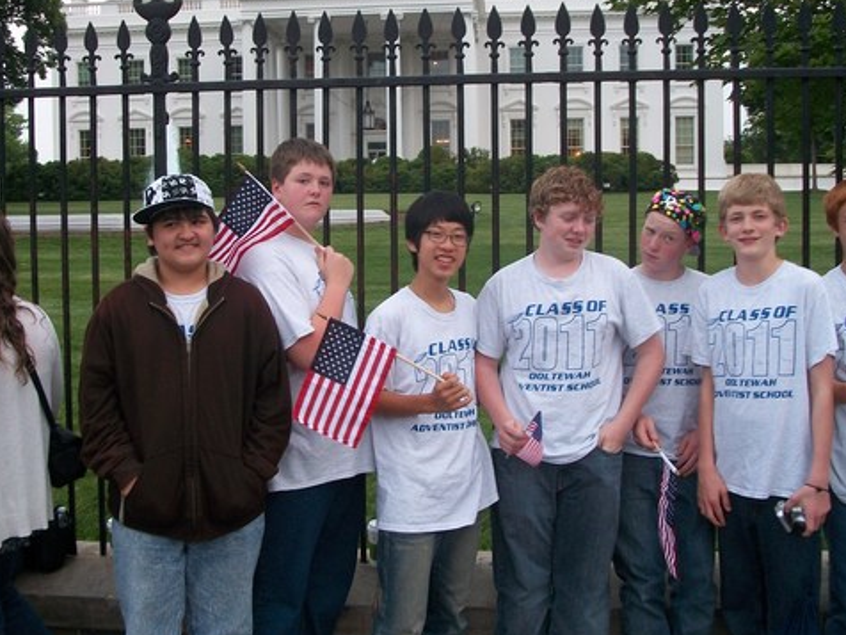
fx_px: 1051
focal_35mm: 43
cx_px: 329
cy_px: 288
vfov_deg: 33.6
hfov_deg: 43.6
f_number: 2.9
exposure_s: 1/40
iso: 80
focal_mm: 5.7
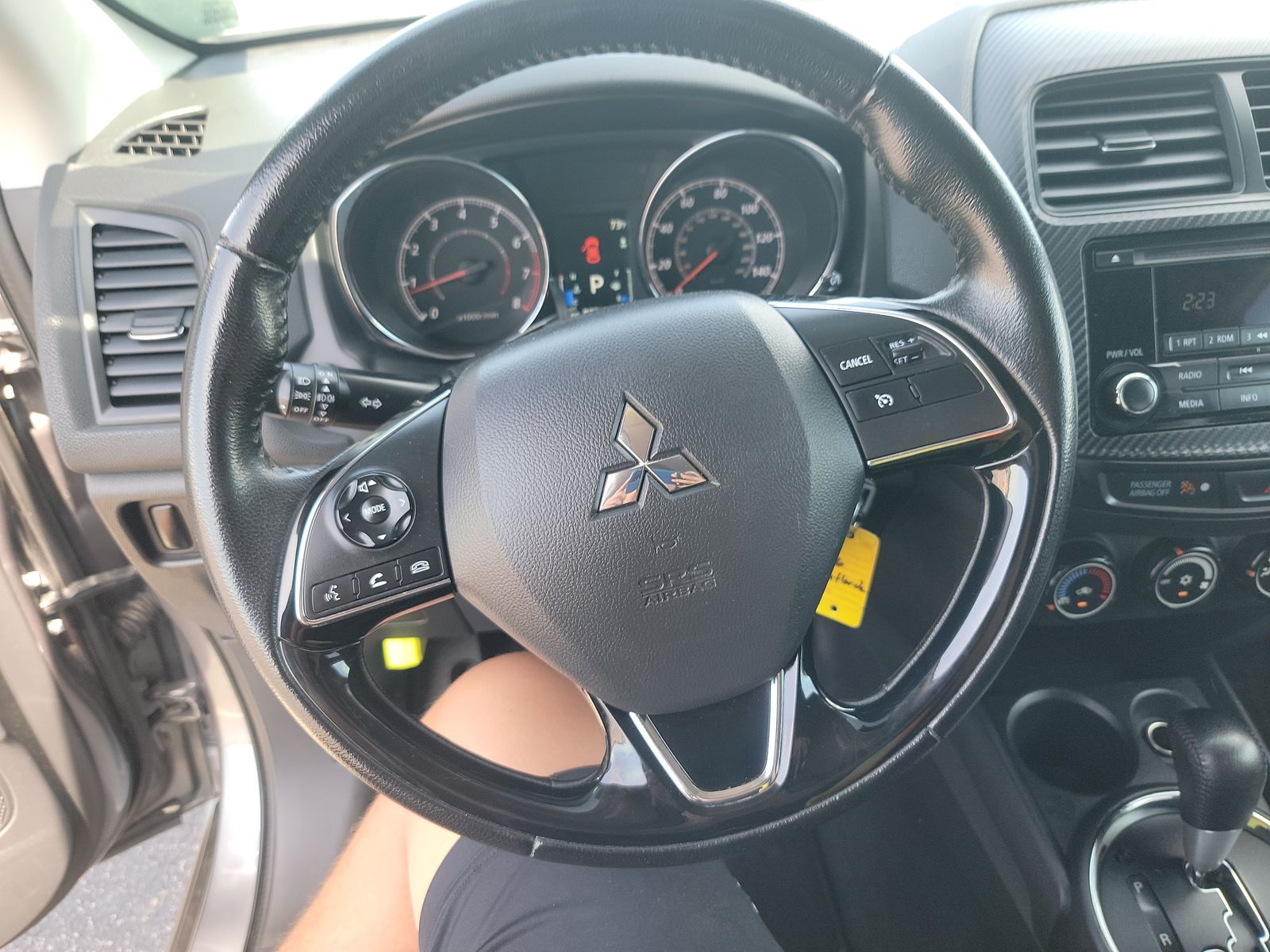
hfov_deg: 71.6
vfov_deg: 56.8
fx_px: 881
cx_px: 635
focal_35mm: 24
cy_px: 476
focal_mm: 6.7
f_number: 1.8
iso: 98
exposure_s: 1/59
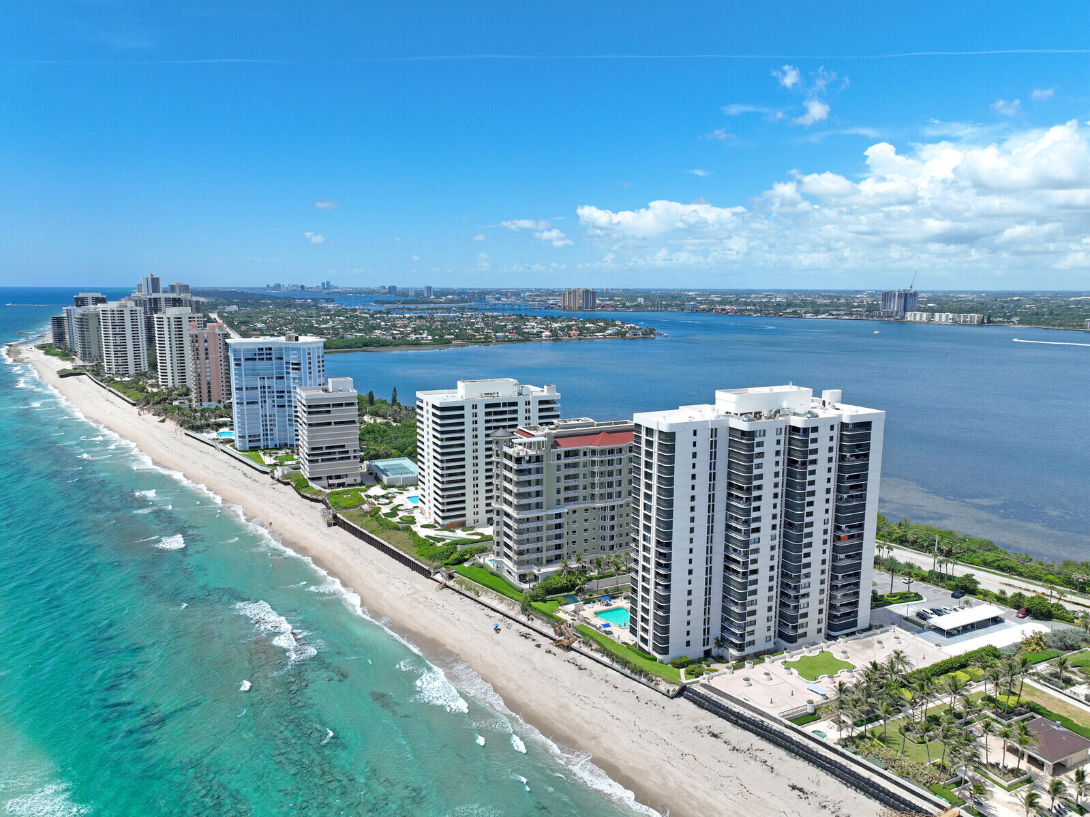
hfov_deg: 71.6
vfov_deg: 56.8
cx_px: 545
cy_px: 408
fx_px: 755
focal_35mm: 24
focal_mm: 12.29
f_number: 2.8
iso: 100
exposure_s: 1/2000
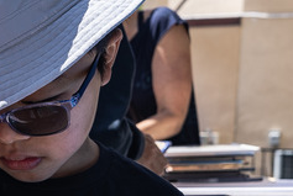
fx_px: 742
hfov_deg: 20.9
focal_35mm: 91
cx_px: -53
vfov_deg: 14.8
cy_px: 198
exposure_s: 1/320
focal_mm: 24
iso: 80
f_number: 4.5
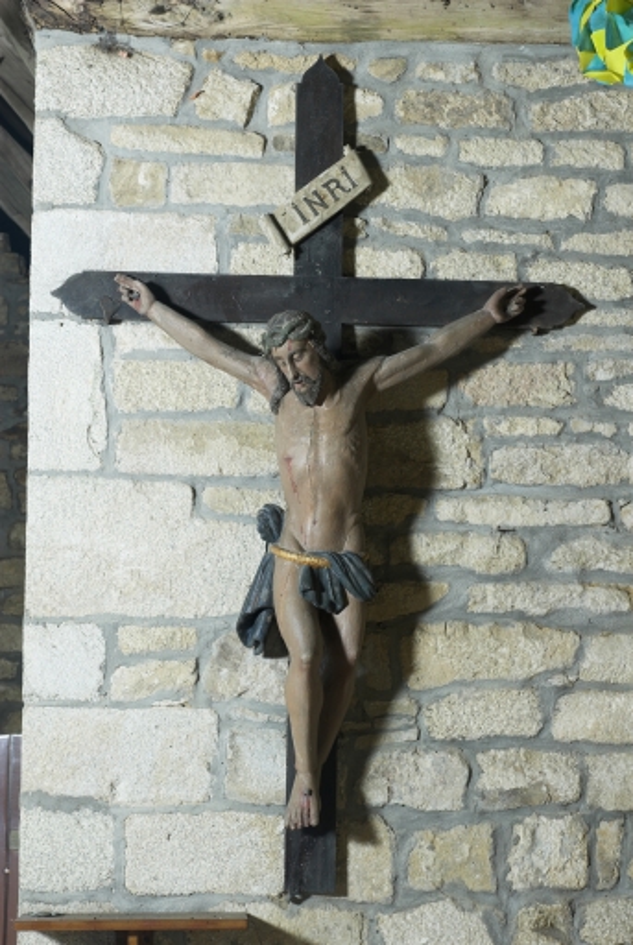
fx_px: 2050
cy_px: 472
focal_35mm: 78
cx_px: 316
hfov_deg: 17.6
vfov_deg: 26.0
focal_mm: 52
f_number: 7.1
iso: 200
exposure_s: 1/20
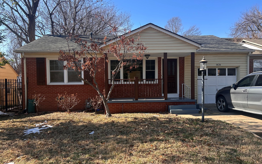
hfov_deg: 66.5
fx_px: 200
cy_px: 90
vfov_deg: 44.5
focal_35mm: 28
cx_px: 132
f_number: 1.5
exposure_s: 1/1431
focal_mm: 5.7
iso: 50
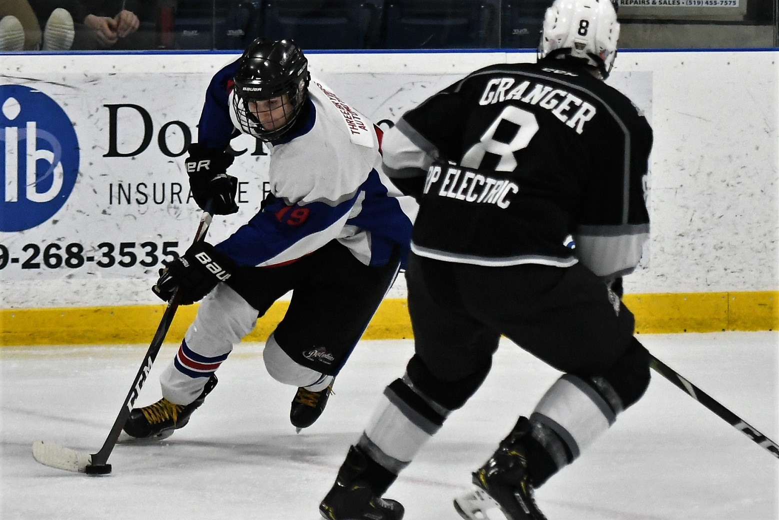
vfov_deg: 9.9
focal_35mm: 138
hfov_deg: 14.9
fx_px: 2986
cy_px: 260
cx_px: 390
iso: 2800
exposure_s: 1/1000
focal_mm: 92
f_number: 2.8
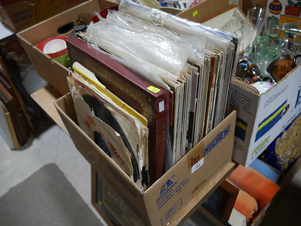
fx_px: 244
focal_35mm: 28
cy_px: 113
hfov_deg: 63.4
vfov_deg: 49.8
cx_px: 150
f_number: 3.5
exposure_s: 1/80
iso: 200
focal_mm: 14
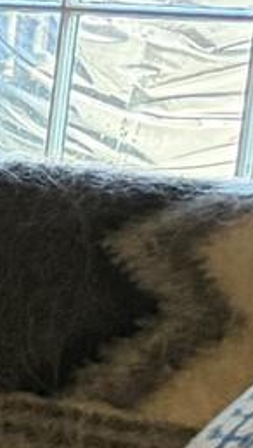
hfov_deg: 4.1
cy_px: 337
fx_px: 2465
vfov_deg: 10.4
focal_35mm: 207
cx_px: -1468
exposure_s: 1/60
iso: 500
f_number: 1.78
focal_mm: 6.76
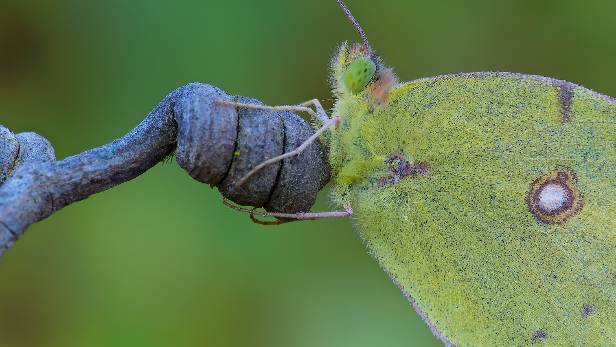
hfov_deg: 8.7
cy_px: 183
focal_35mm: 249
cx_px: 354
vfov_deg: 4.9
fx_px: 4067
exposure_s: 1/3.33
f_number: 11
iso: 100
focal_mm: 100
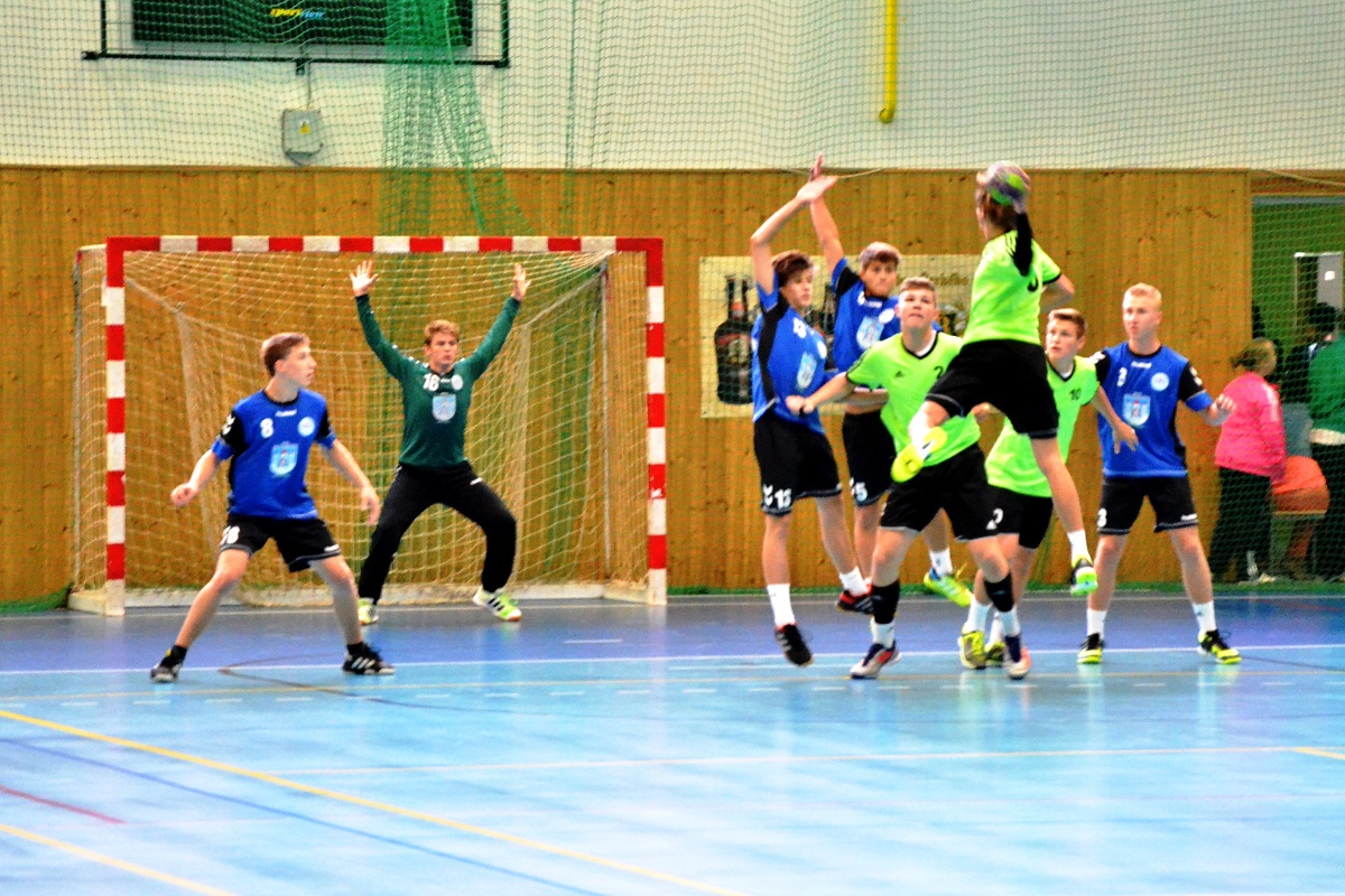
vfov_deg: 8.7
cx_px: 672
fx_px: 5884
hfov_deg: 13.0
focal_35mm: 158
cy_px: 448
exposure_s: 1/250
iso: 5600
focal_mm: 105
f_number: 5.6
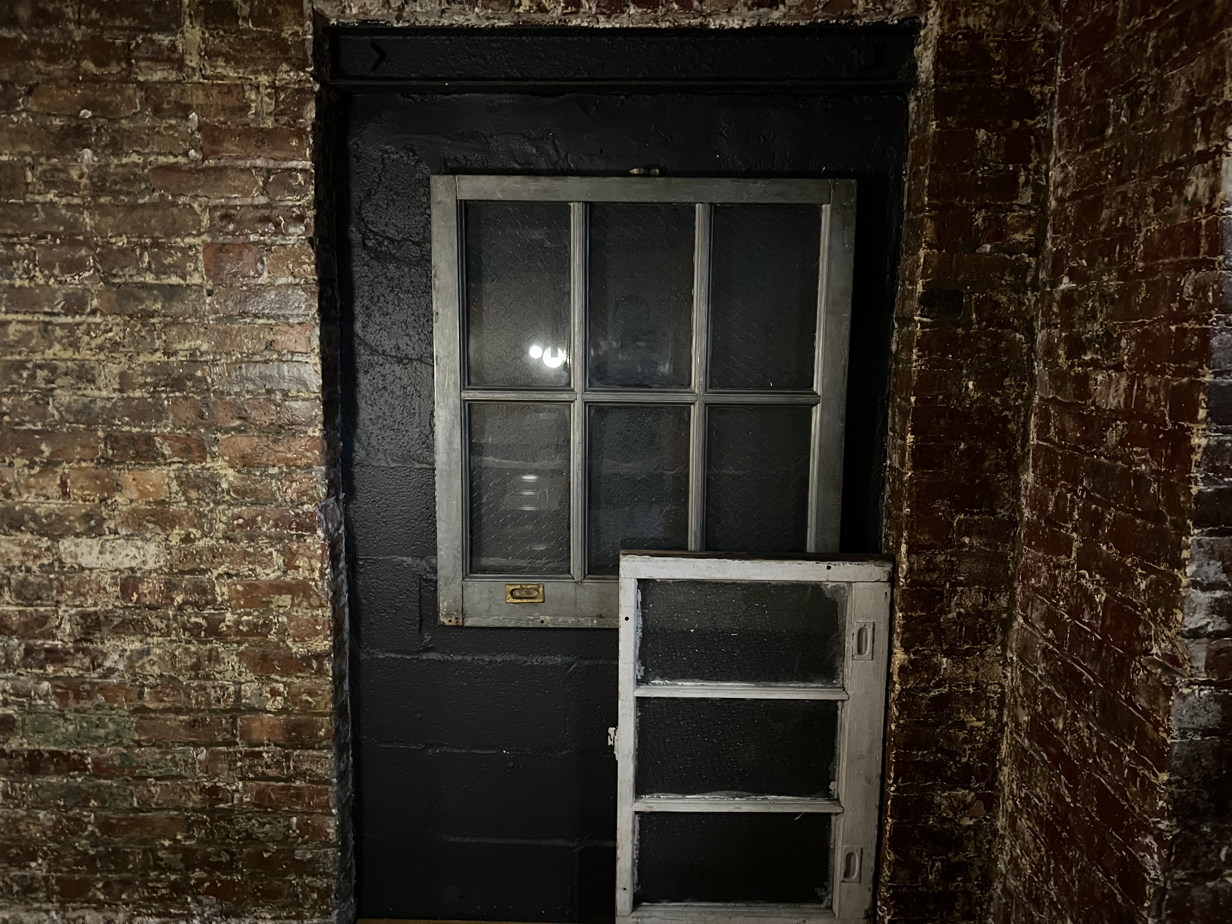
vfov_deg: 53.1
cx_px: 616
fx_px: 925
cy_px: 462
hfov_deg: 67.3
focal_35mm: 26
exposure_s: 1/15
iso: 1000
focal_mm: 5.7
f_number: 1.5
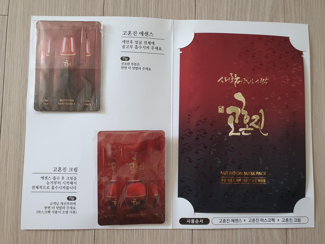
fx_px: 244
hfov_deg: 67.3
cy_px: 122
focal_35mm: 26
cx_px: 162
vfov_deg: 53.1
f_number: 2.4
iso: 160
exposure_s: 1/40
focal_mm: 4.32
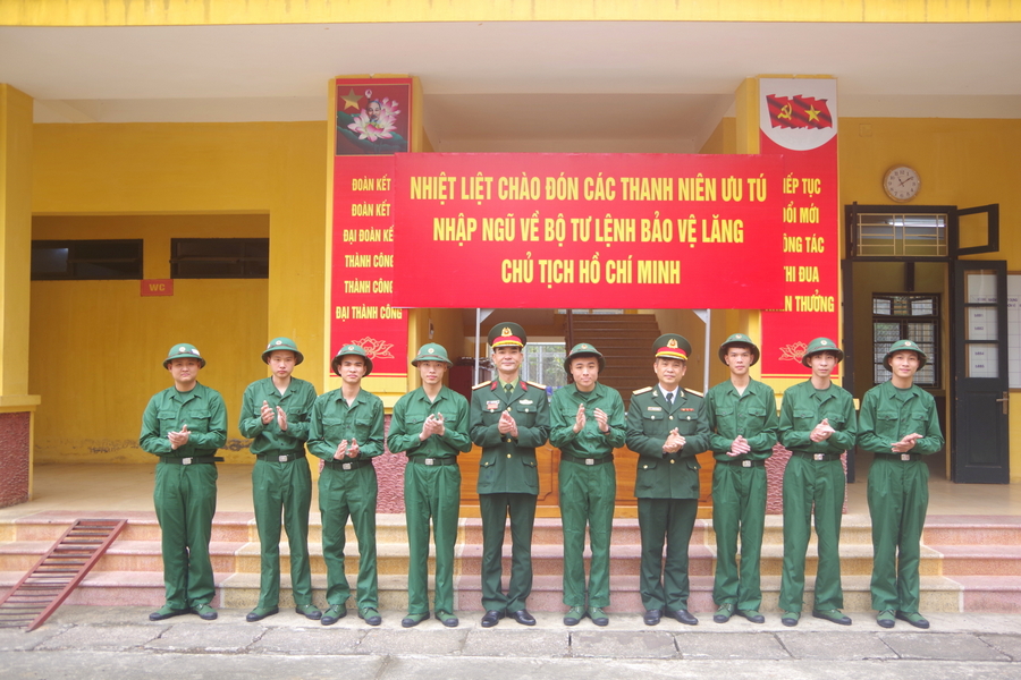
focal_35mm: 31
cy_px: 340
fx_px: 879
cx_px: 510
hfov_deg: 60.3
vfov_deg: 42.3
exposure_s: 1/80
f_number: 4
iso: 100
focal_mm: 21
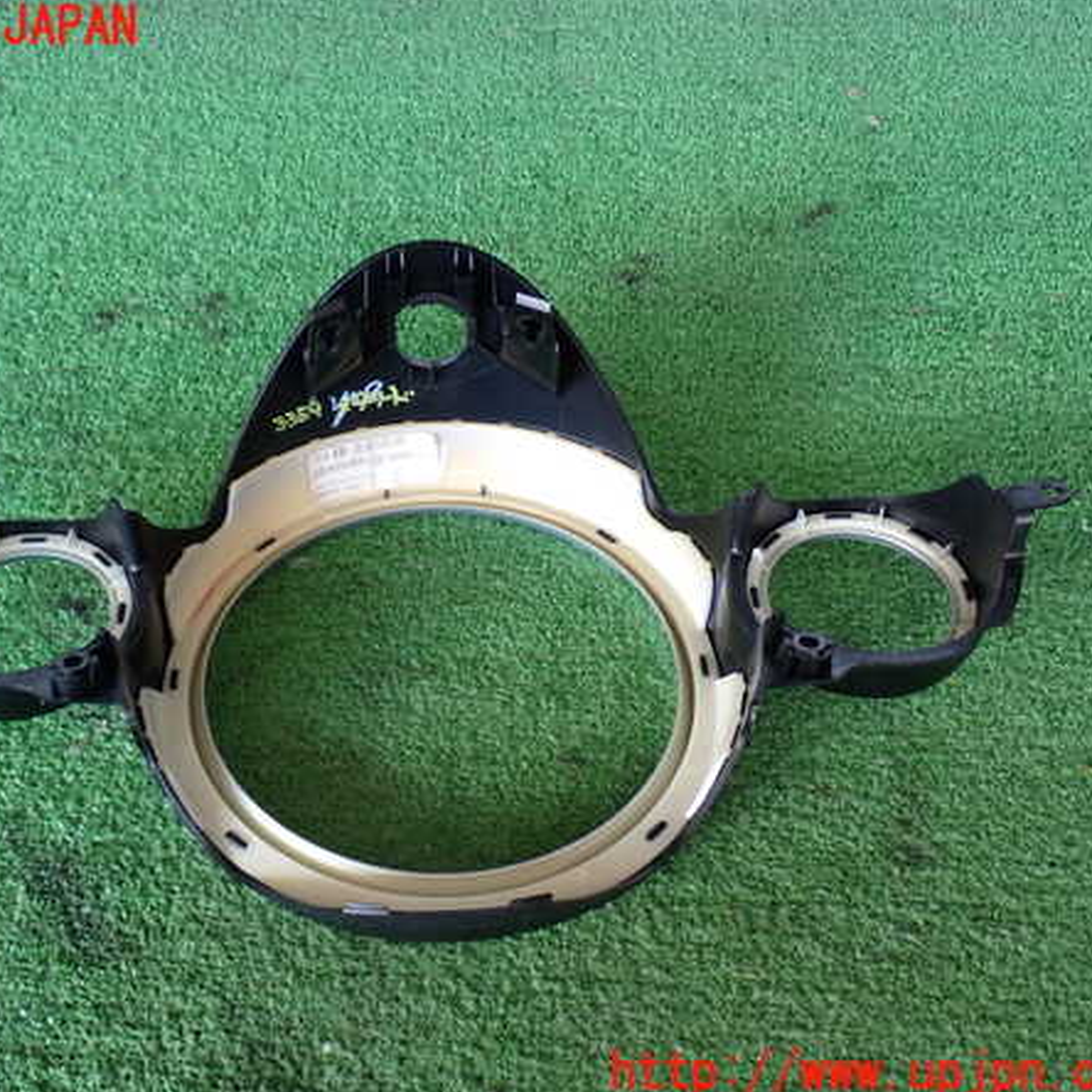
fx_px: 1535
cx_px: 428
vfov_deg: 39.2
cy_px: 551
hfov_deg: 39.0
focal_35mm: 43
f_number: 2.5
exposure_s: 1/50
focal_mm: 6.37
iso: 200
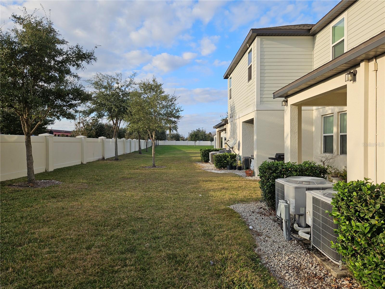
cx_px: 192
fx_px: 256
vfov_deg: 58.9
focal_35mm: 23
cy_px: 144
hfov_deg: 73.9
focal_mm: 5.4
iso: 25
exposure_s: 1/848
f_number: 1.8
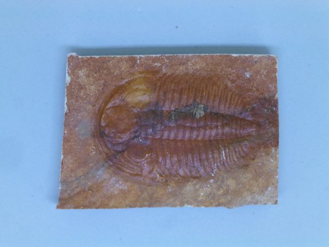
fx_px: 713
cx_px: 164
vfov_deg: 19.6
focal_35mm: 75
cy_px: 124
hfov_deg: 26.0
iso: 320
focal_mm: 13.3
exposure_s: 1/60
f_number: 5
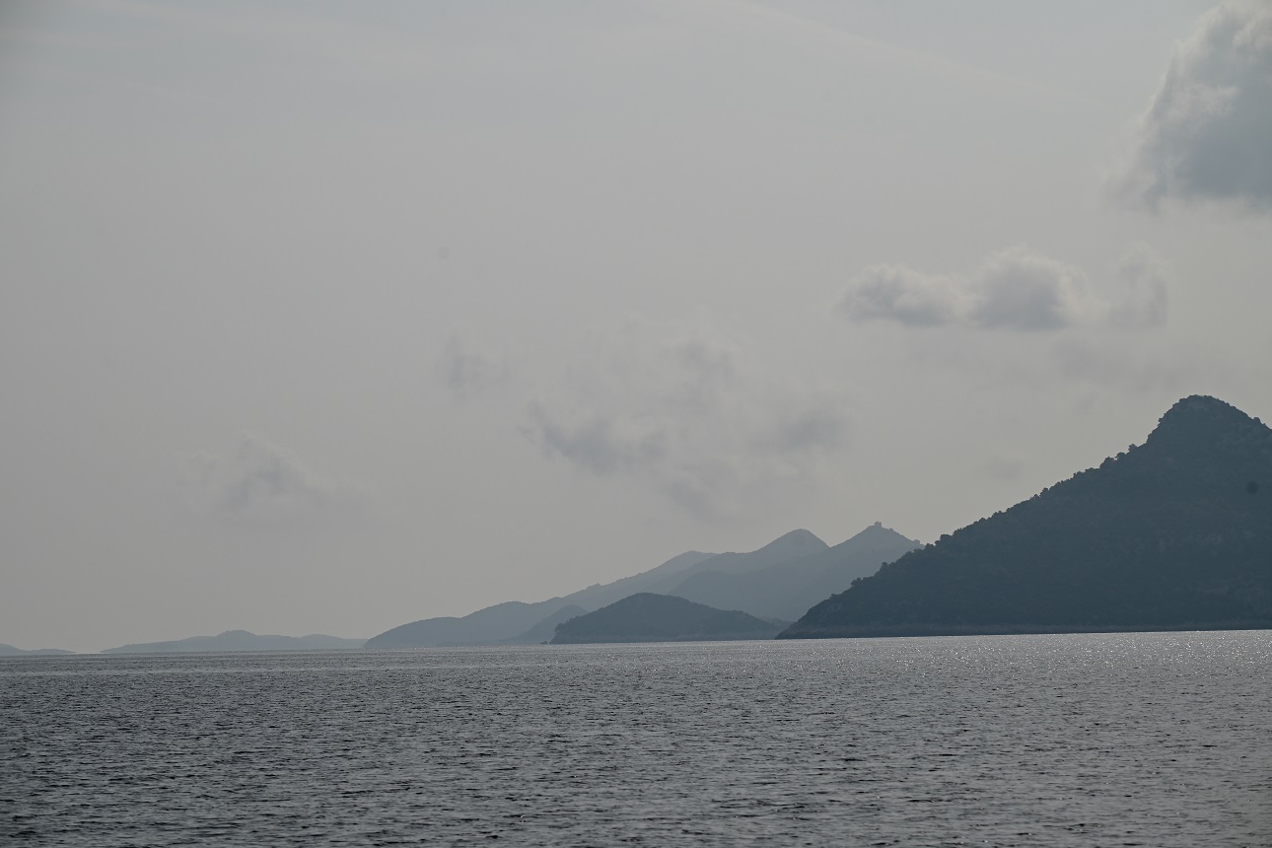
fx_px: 4452
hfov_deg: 16.3
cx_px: 637
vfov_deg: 10.9
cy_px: 425
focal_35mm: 126
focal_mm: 125
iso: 100
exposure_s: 1/1250
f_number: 9
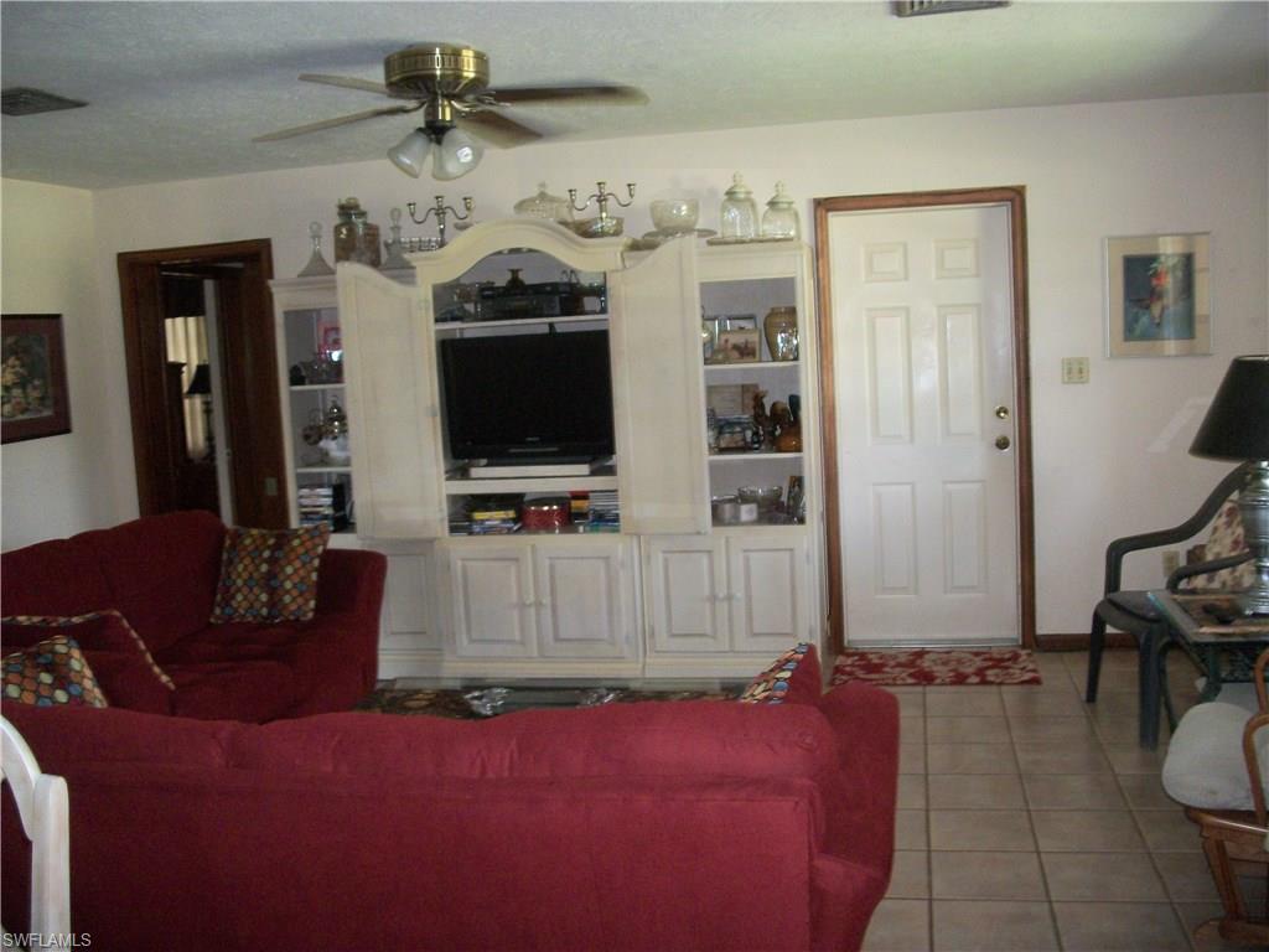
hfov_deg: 56.8
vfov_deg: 44.2
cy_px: 476
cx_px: 634
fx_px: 1173
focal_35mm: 32
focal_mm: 5.7
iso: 250
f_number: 2.9
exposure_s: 1/30
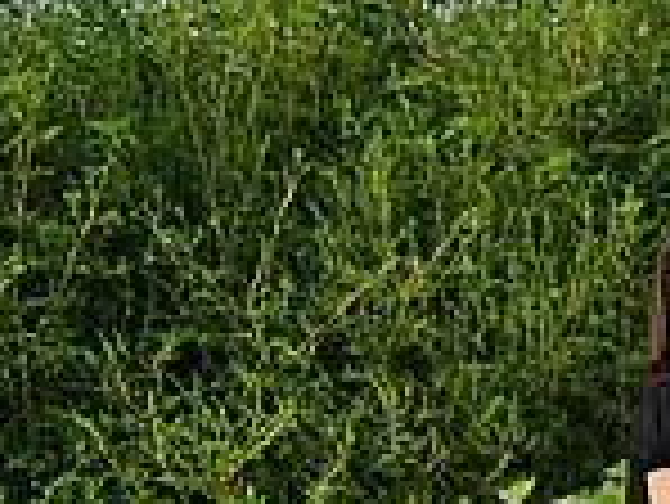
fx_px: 2150
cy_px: 551
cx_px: 1358
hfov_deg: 14.5
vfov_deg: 13.1
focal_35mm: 111
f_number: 3.5
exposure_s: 1/500
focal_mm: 18
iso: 200
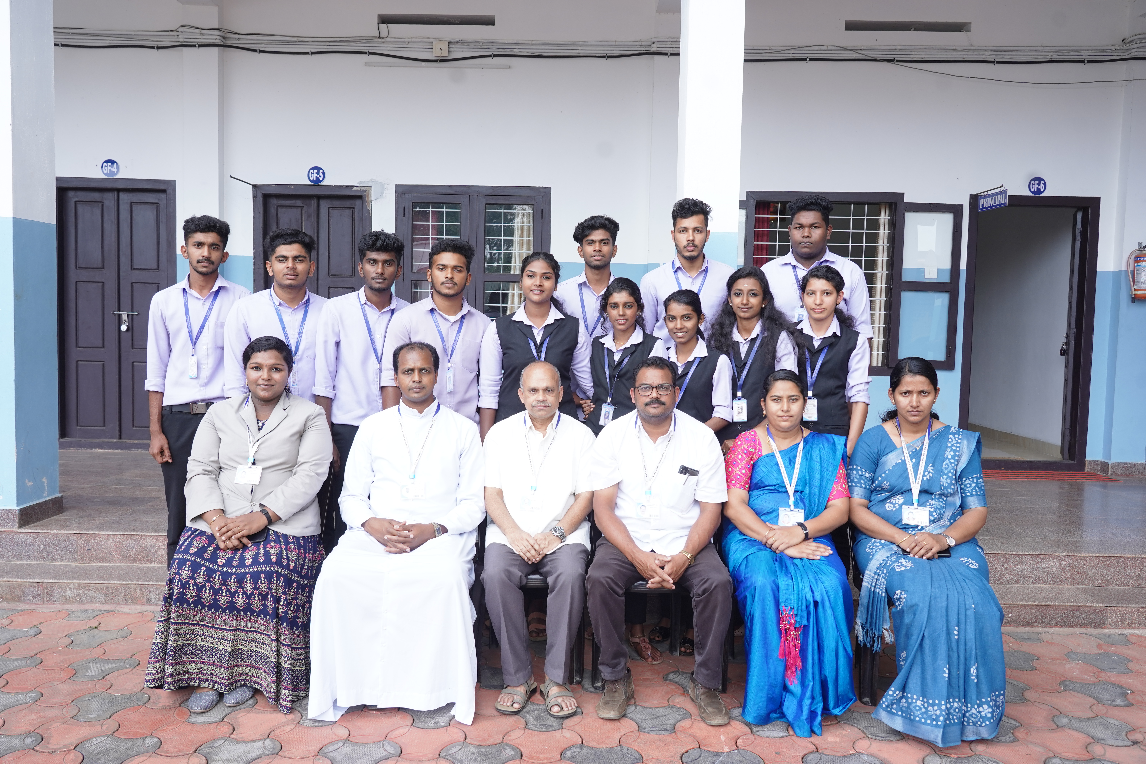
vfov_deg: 45.0
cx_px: 573
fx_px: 923
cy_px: 382
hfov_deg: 63.7
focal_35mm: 29
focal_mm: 29
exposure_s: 1/160
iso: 320
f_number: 6.3
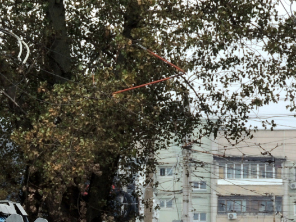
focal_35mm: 740
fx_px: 6326
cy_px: 266
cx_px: -59
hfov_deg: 2.7
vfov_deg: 2.0
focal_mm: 53.5
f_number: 4.8
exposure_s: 1/80
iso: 100
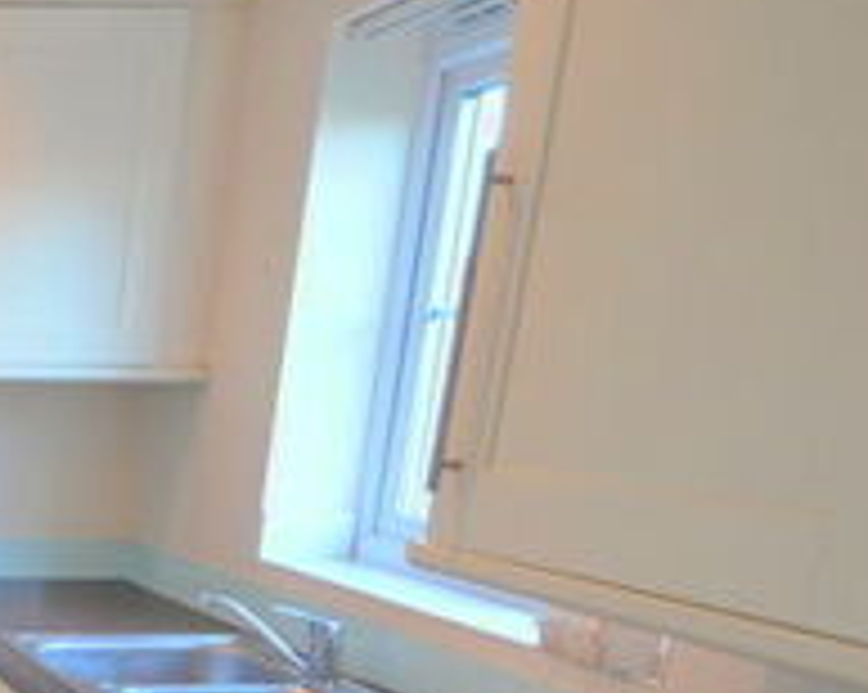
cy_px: 760
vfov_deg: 27.2
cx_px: -324
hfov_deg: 28.4
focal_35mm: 51
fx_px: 1309
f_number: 4
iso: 800
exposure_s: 1/60
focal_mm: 10
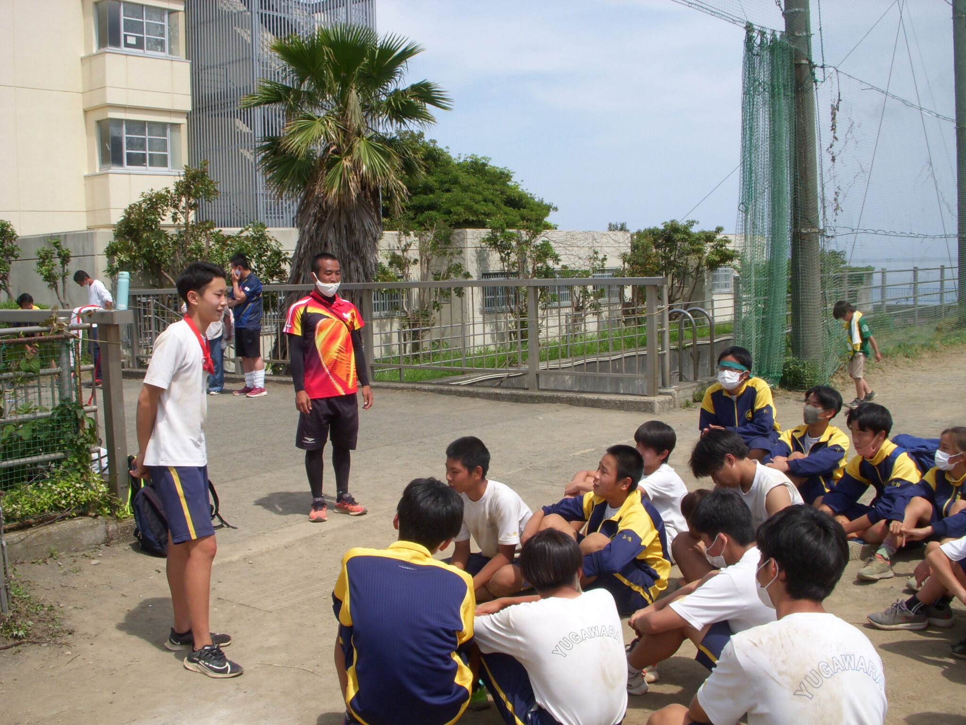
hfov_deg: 49.0
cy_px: 362
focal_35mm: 38
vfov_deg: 37.7
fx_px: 1060
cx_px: 483
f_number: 6.6
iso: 100
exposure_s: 1/320
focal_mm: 6.3
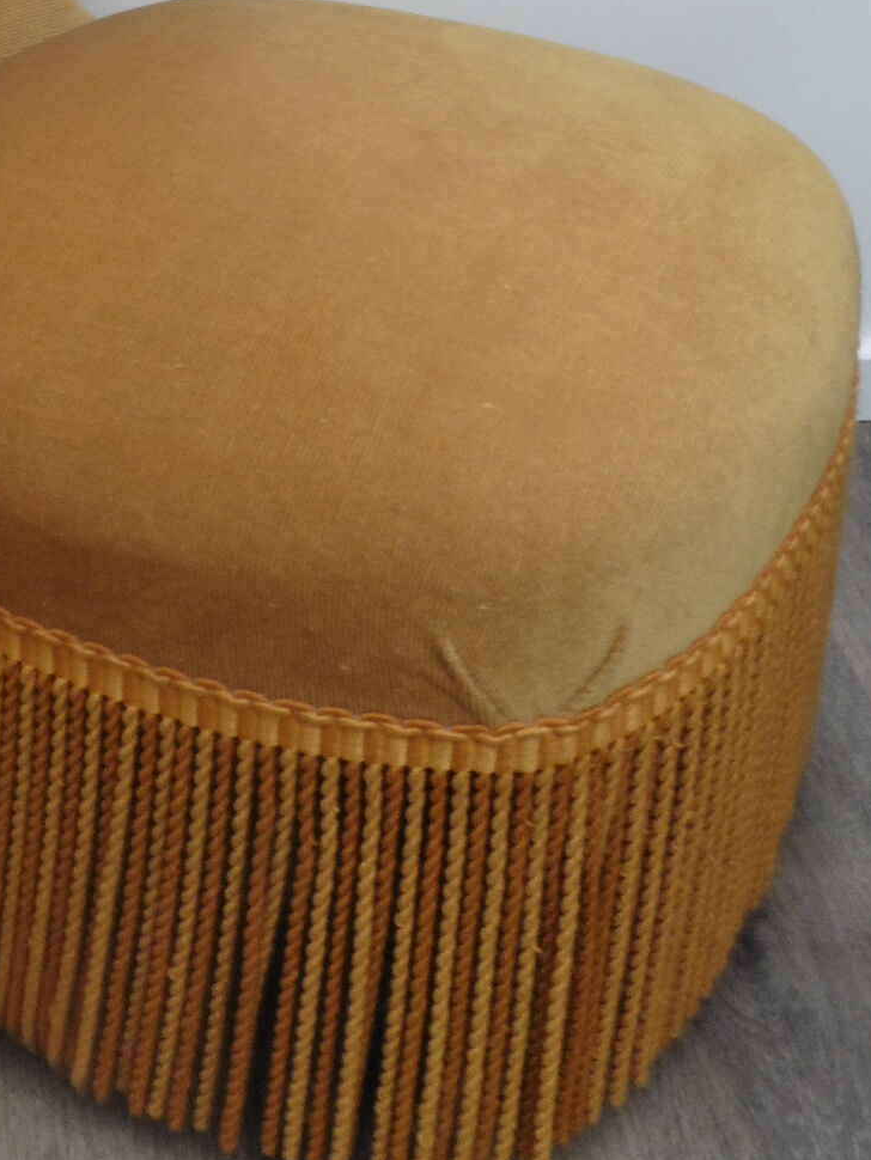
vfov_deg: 31.9
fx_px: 1911
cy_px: 83
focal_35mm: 57
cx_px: 160
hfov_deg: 25.2
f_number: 8
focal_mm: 4.8
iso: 200
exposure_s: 1/13
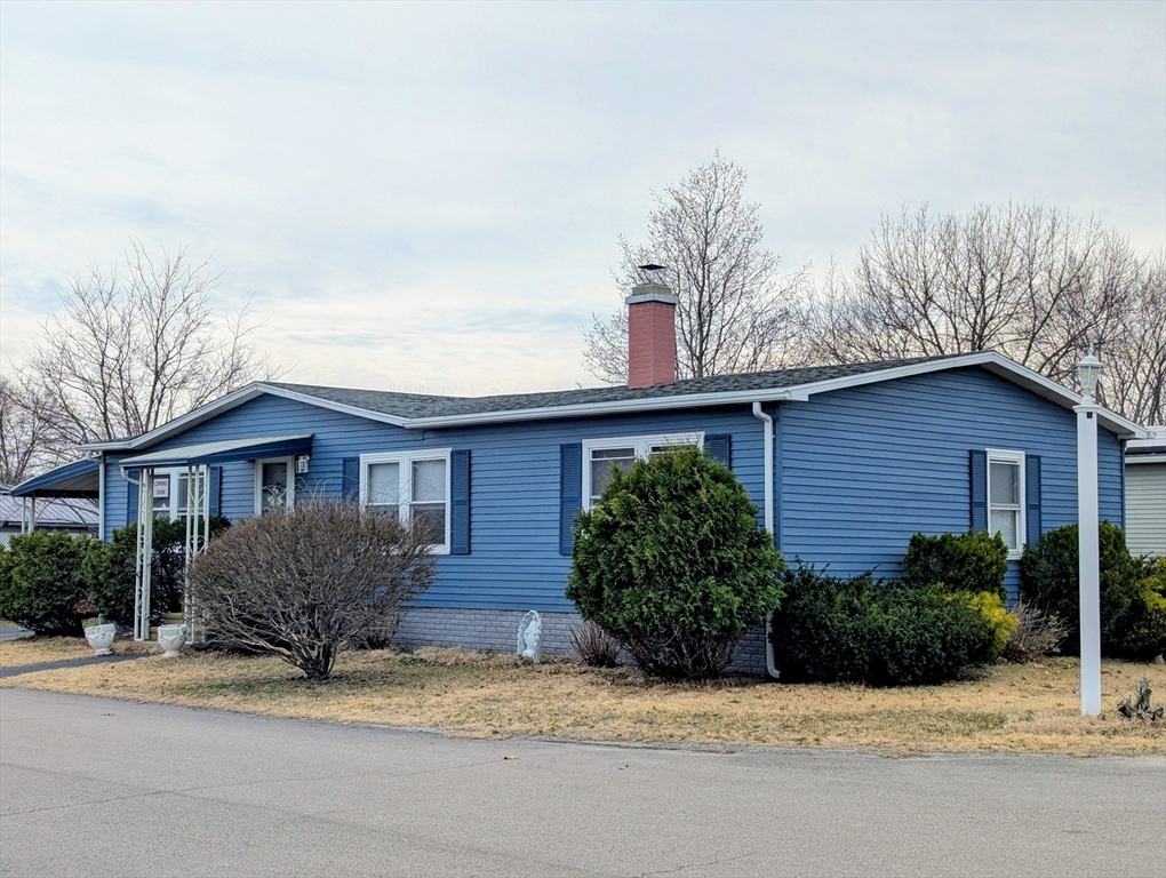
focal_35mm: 48
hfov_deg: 39.6
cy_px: 439
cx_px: 583
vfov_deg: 30.3
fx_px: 1619
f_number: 1.85
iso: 52
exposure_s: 1/2000
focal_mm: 6.81
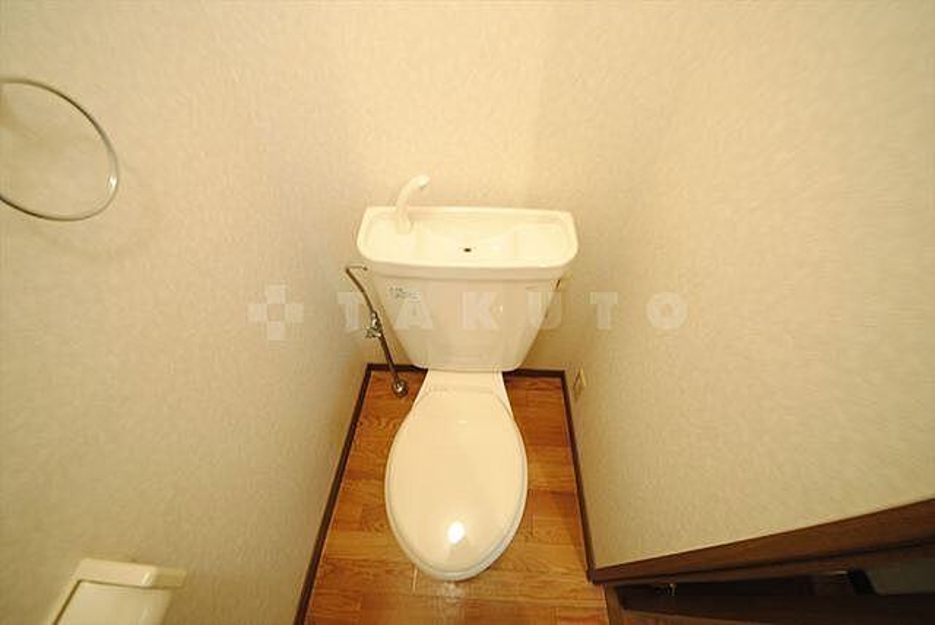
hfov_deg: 112.6
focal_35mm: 12
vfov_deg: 90.1
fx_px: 312
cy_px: 312
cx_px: 468
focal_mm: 8
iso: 100
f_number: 4.5
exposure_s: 1/1.3
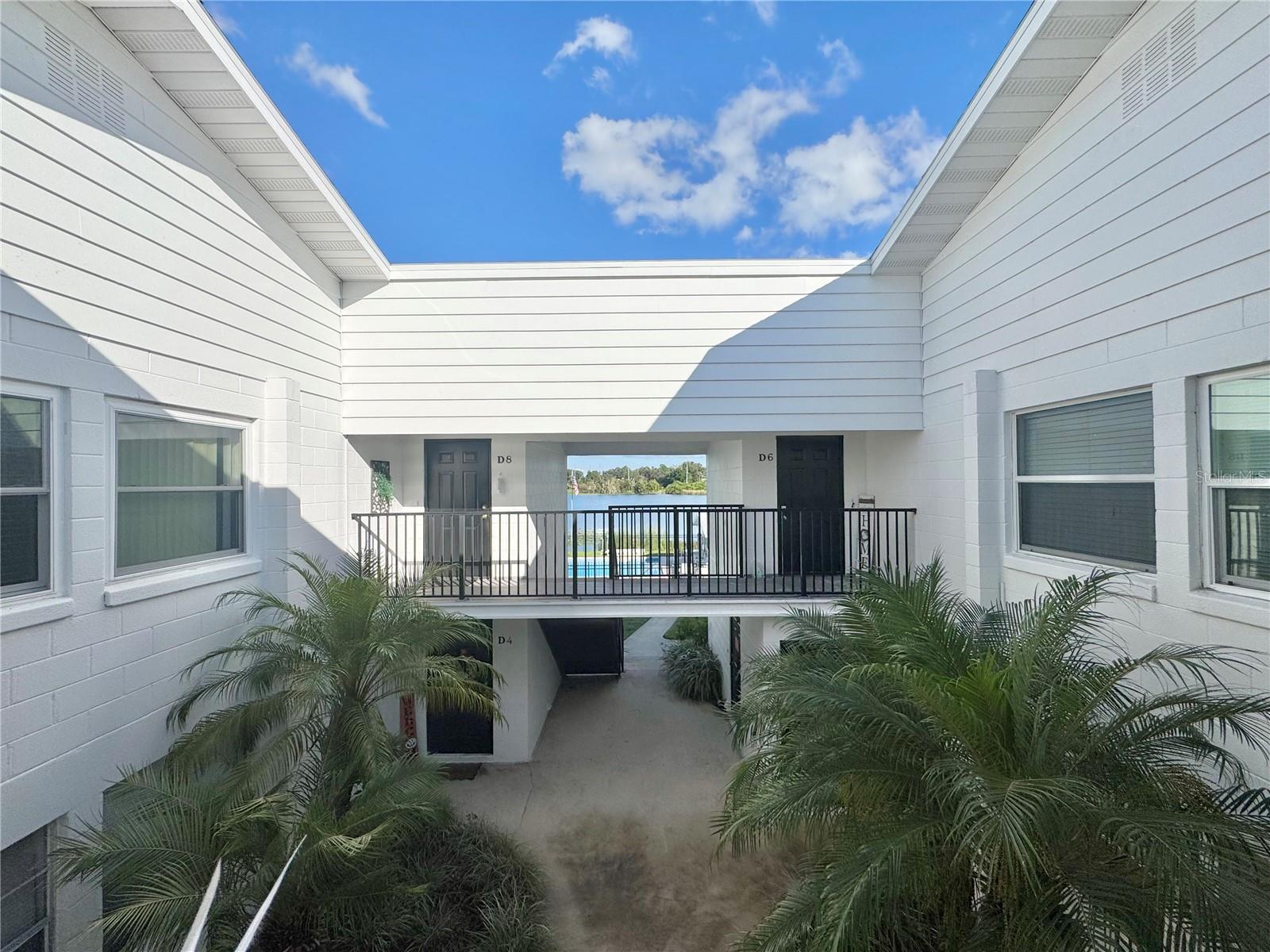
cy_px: 476
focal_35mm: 14
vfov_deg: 85.7
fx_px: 514
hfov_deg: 102.1
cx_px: 635
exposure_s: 1/3906
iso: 40
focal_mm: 2.22
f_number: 2.2
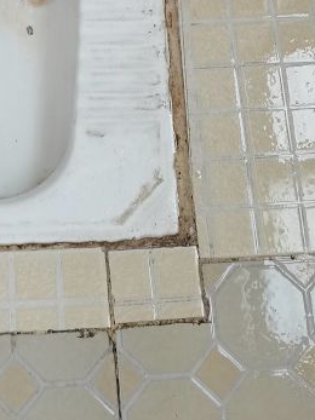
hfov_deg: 18.2
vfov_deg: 22.0
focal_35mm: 80
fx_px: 971
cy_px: -126
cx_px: 46
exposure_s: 1/33.3
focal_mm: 5.58
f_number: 1.8
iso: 400
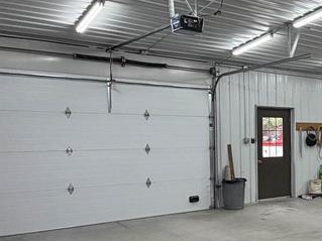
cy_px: 157
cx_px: 339
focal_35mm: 45
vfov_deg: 31.9
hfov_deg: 36.7
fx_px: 418
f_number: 2.2
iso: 250
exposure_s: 1/120
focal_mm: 2.22
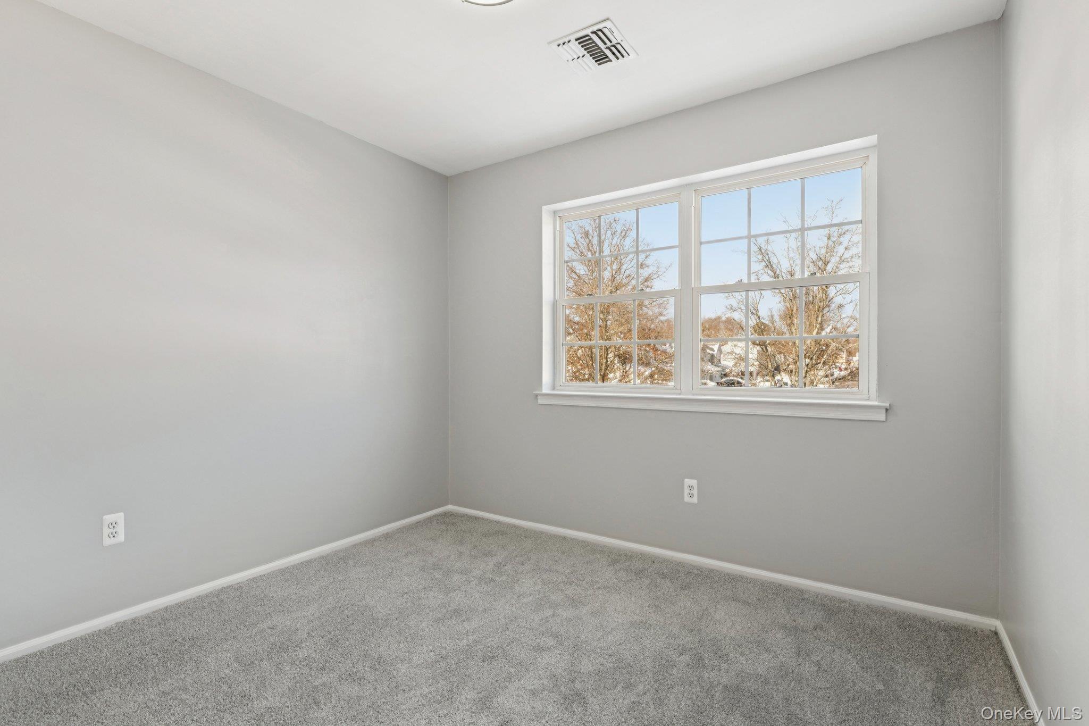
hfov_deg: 93.3
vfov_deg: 70.4
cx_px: 544
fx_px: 514
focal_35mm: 17
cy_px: 363
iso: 400
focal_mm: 17
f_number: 8
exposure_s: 1/160
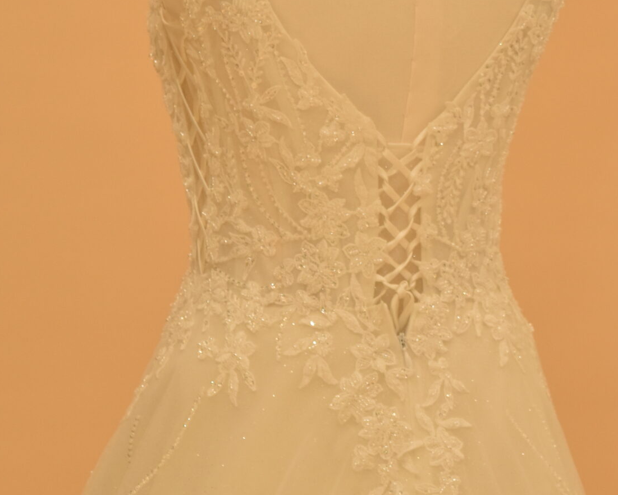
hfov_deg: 10.7
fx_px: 3294
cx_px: 366
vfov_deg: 8.6
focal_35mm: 180
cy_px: 117
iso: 500
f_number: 5.6
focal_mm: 55
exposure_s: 1/80
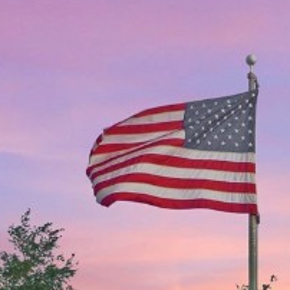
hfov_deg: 10.0
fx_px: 1659
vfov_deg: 9.5
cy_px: 508
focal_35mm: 175
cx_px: 190
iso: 100
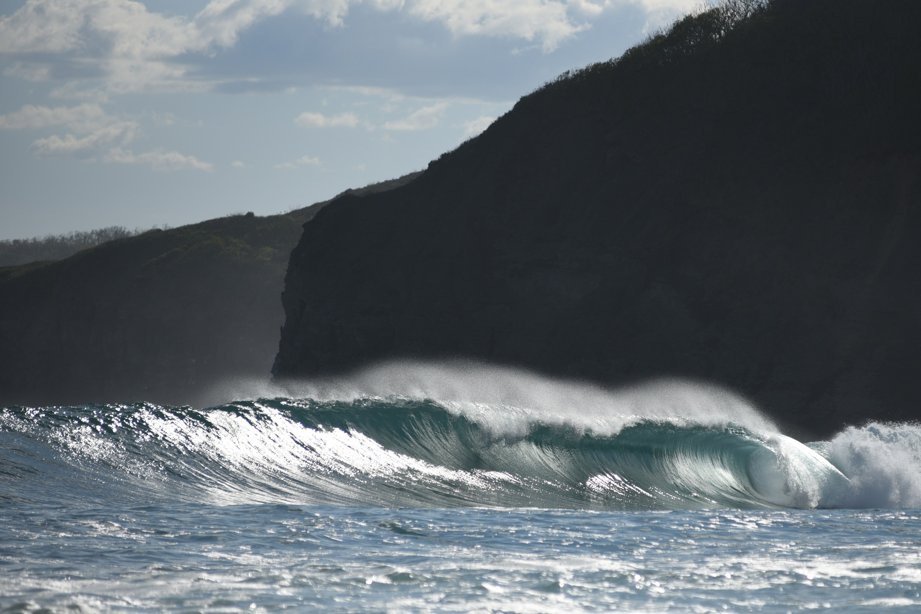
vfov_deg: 5.7
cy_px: 368
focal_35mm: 243
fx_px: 6217
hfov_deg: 8.5
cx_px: 555
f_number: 5
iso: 100
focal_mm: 200
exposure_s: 1/4000
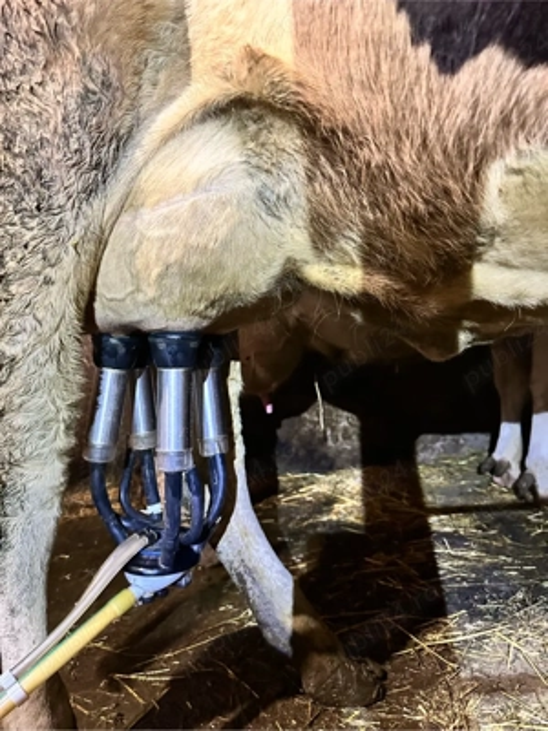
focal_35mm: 24
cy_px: 366
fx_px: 507
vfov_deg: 71.6
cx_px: 274
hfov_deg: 56.8
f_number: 1.78
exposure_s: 1/39
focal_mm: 6.86
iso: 1000
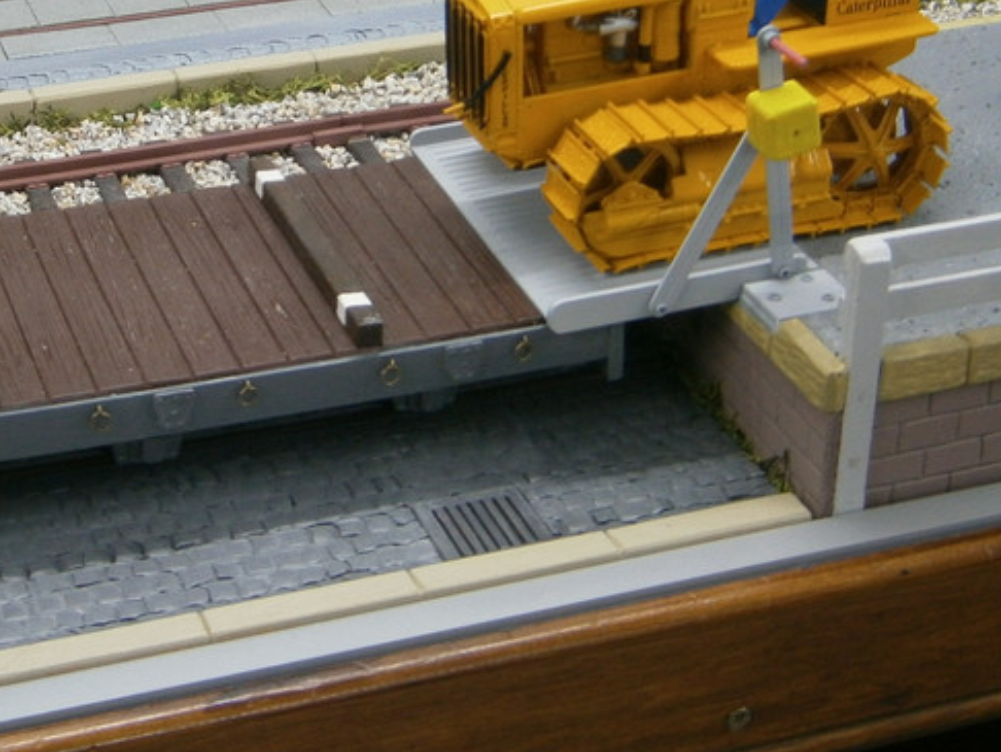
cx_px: 296
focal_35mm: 79
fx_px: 2286
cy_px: 148
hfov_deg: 24.5
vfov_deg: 18.5
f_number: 3.1
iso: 125
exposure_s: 1/10
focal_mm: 6.4
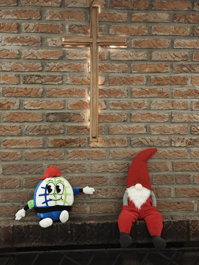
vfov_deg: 32.2
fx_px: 460
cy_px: 132
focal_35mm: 60
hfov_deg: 24.4
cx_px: 100
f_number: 2
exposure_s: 1/50
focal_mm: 9
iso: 1000
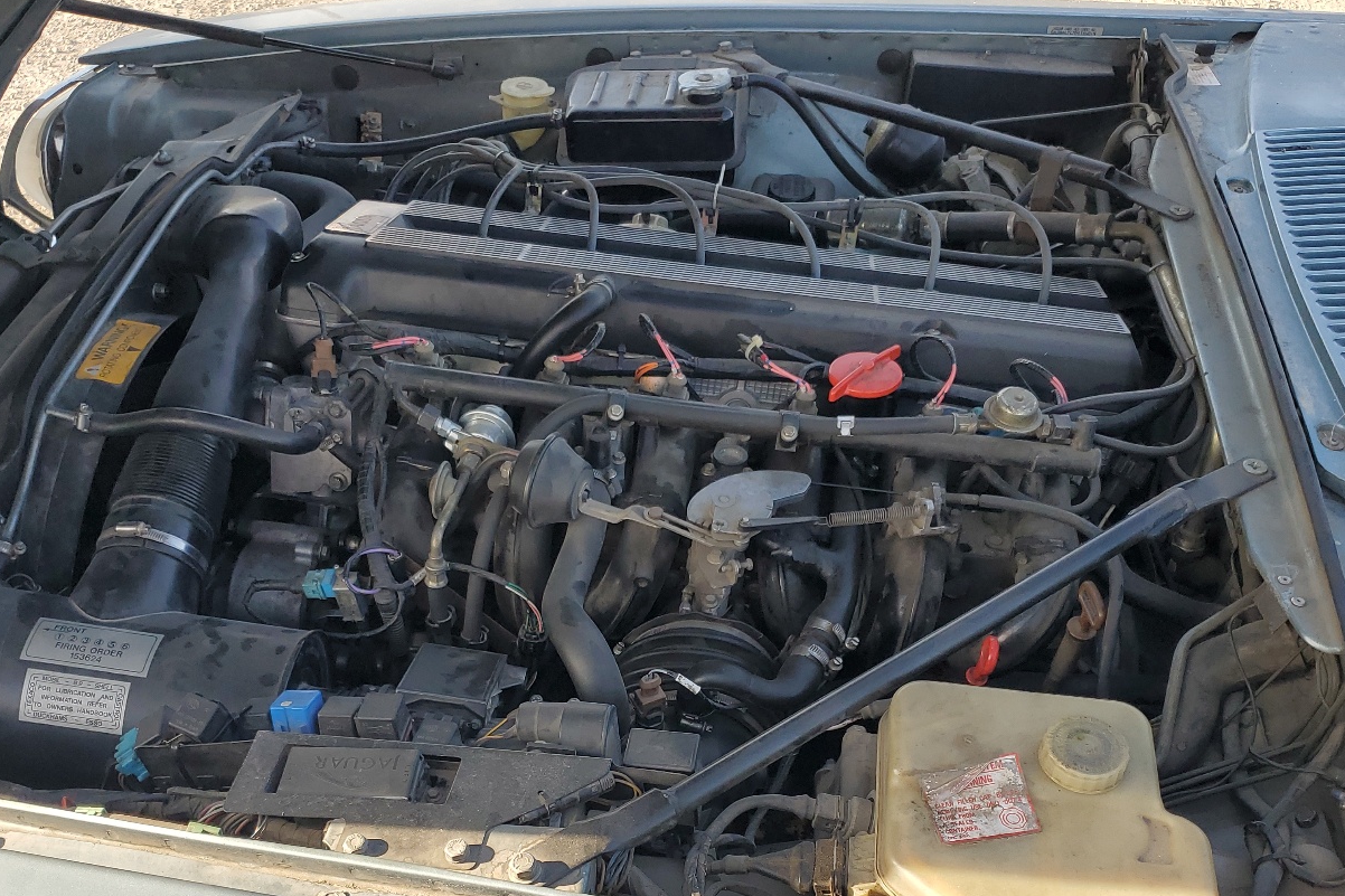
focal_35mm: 36
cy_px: 657
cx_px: 633
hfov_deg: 53.1
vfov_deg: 36.1
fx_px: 1345
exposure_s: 1/625
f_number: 1.5
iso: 50
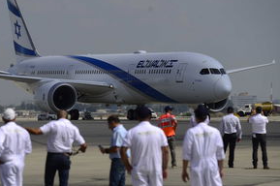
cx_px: 102
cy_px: 108
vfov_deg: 4.9
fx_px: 2152
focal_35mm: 277
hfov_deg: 7.4
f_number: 5.6
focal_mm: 200
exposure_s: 1/640
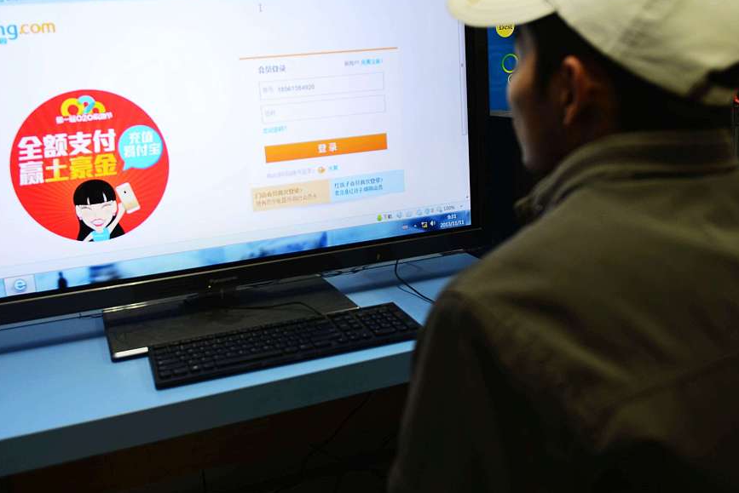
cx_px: 315
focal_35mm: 36
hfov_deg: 52.9
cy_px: 197
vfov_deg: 36.8
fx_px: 739
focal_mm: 26
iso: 100
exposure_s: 1/50
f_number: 2.8
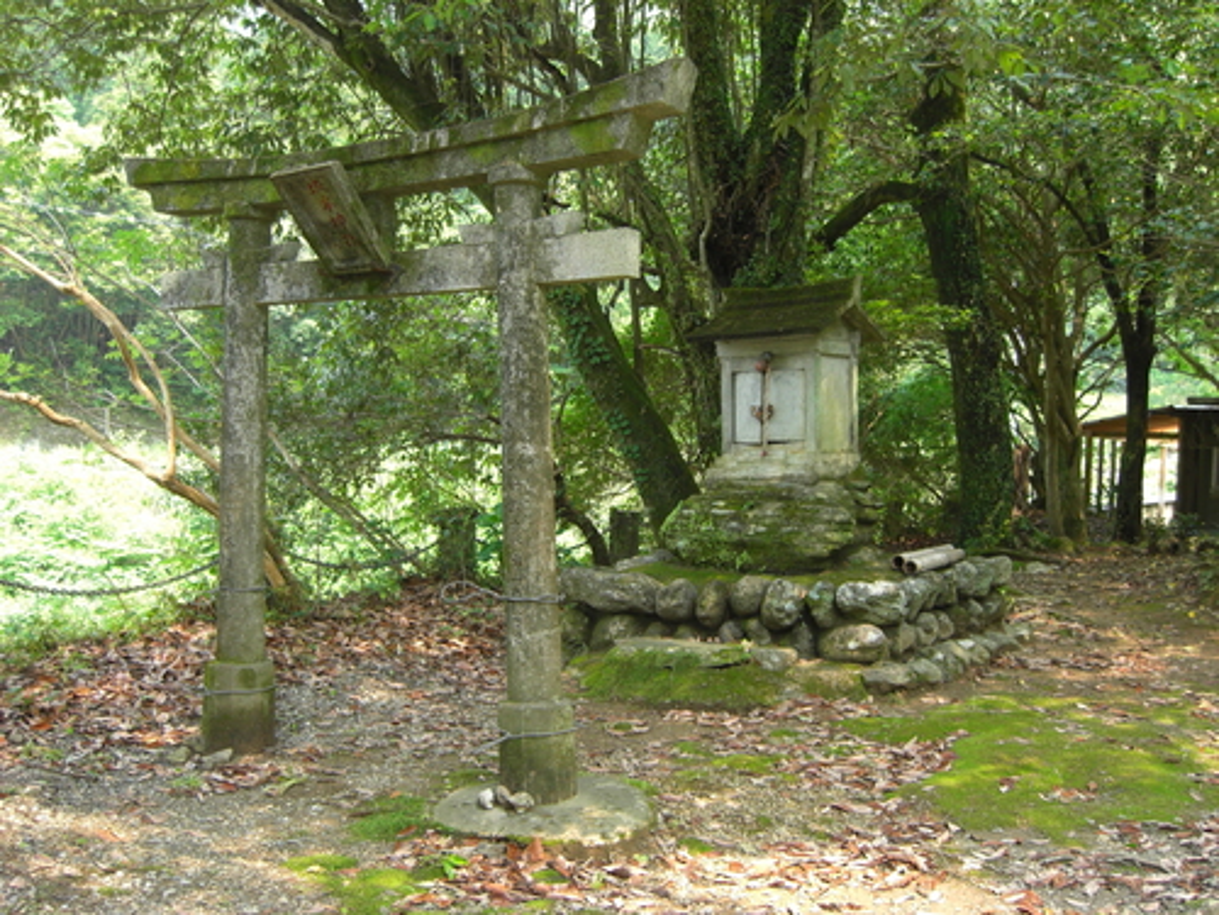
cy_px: 458
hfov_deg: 49.0
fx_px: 1338
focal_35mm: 38
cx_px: 610
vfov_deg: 37.7
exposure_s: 1/125
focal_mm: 7.9
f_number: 2.8
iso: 100
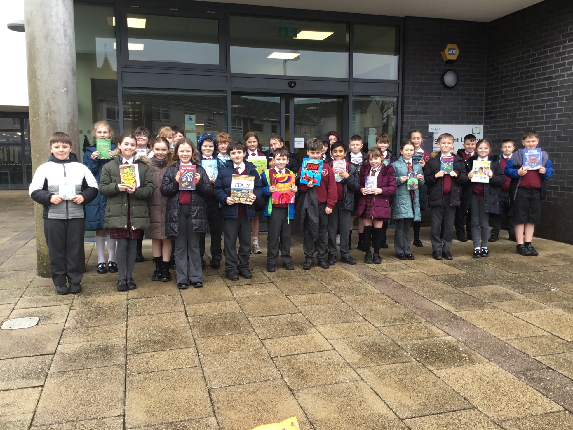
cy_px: 215
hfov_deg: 58.4
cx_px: 286
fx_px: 513
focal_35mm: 31
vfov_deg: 45.4
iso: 25
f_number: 2.4
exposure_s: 1/104
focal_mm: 3.3
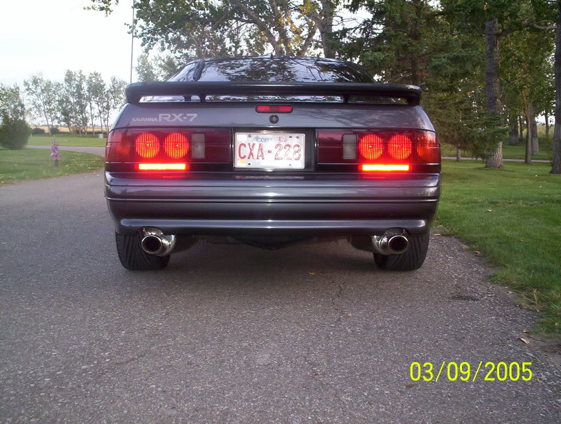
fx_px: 617
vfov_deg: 37.9
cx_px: 280
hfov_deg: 48.9
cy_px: 212
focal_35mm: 38
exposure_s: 1/60
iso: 140
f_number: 4.5
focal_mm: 4.99
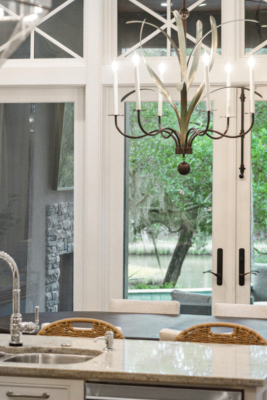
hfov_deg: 11.7
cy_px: 148
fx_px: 1302
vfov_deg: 17.5
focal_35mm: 117
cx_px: 51
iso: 1600
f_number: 4
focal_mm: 66
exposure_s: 1/200
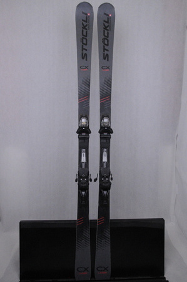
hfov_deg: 41.6
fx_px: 246
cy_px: 141
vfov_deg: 59.5
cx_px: 94
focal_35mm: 32
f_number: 16
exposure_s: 1/125
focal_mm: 21
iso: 3200
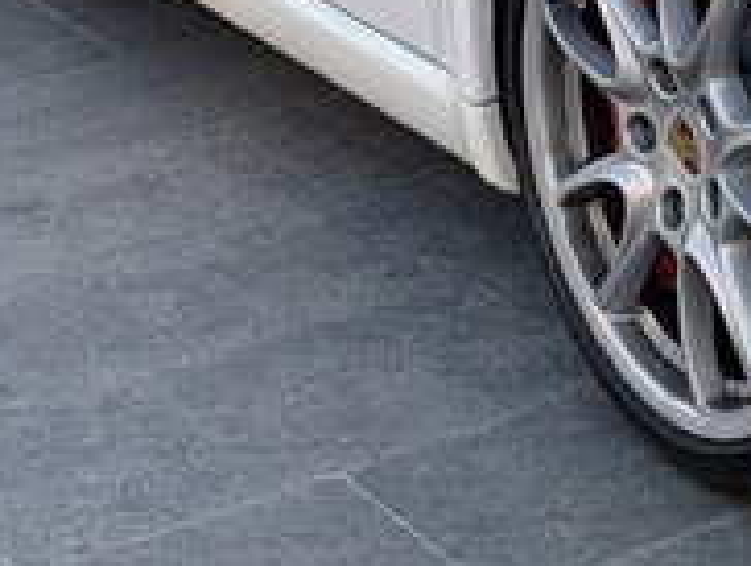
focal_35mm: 146
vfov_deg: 9.8
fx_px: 3172
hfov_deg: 12.9
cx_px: 1073
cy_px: -355
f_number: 1.6
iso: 50
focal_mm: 5.96
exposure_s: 1/635
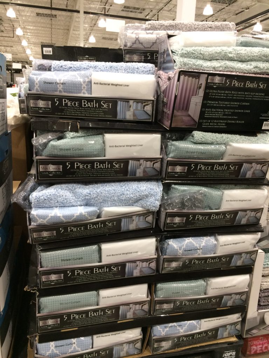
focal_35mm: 29
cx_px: 134
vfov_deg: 61.7
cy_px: 179
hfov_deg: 48.2
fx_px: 300
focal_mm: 4.15
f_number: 2.2
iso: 100
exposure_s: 1/30
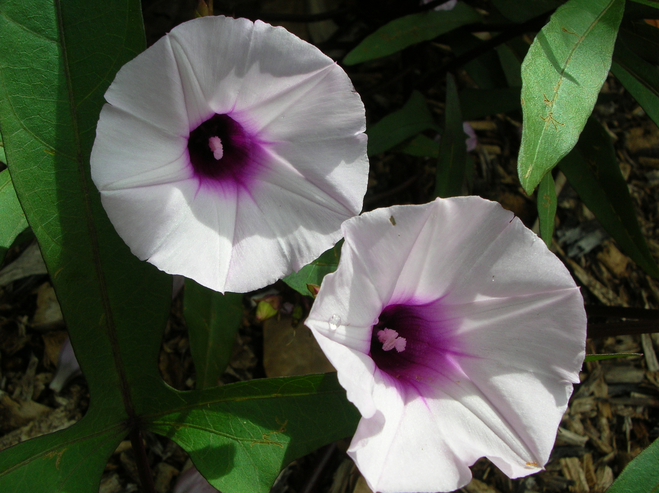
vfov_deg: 40.6
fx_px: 666
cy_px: 246
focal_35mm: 35
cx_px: 330
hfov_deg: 52.7
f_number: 5.6
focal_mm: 5.8
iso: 50
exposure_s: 1/223
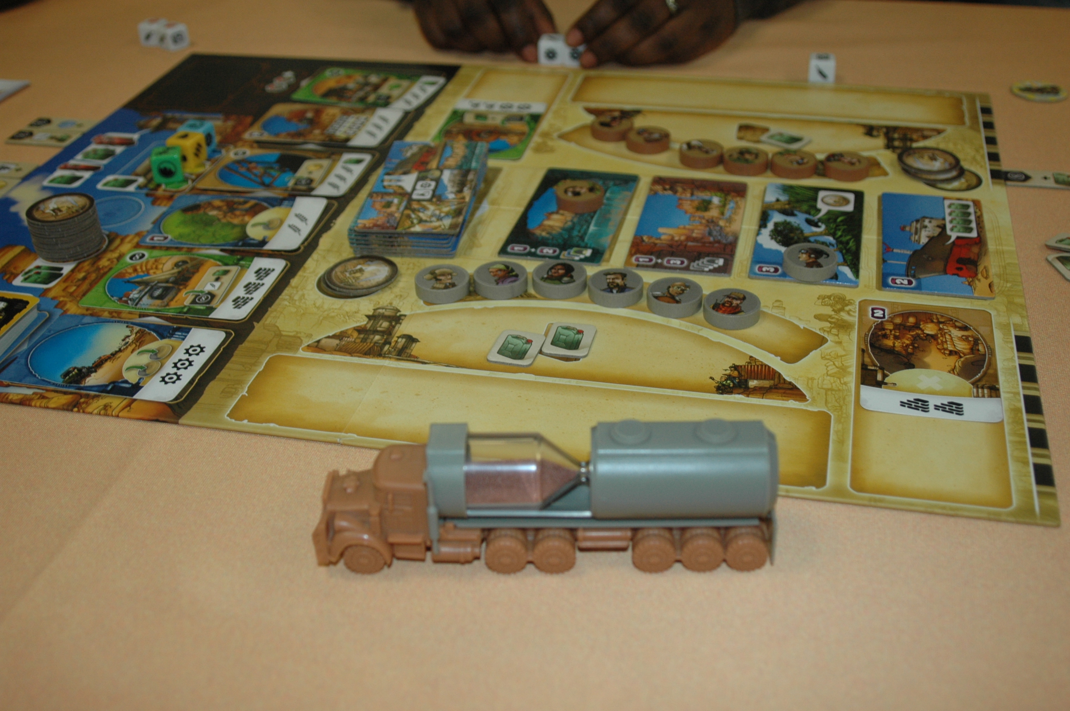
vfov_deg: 31.8
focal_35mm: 42
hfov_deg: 46.4
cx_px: 535
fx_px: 1247
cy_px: 356
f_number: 4
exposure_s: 1/60
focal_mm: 28
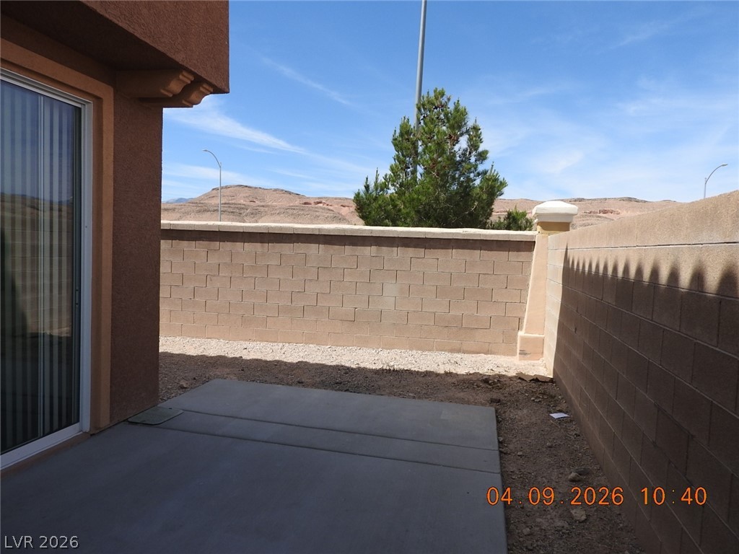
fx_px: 512
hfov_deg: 71.6
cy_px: 277
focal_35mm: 24
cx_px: 370
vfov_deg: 56.8
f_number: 3.3
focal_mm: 4.3
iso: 100
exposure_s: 1/1250
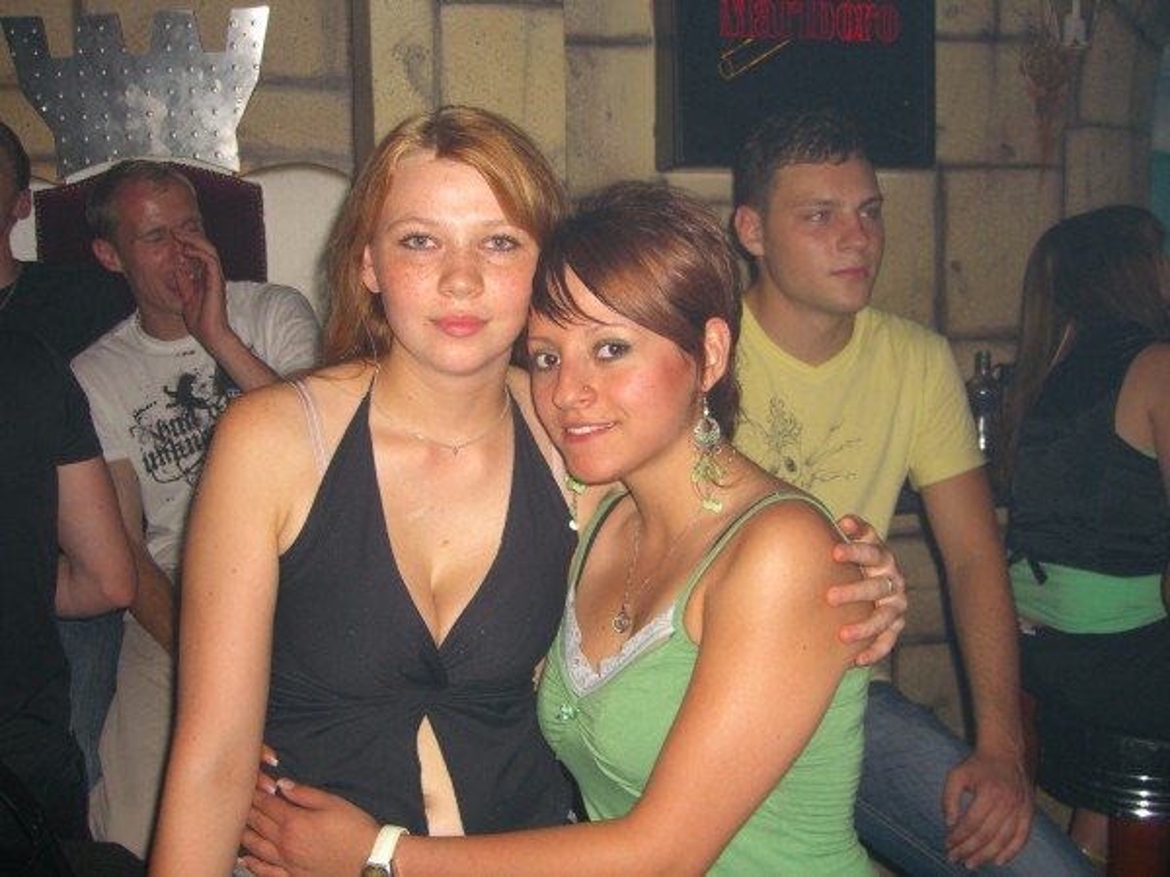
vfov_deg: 37.7
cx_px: 585
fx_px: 1284
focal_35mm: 38
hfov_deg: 49.0
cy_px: 438
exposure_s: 1/60
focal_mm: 7.9
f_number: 2.8
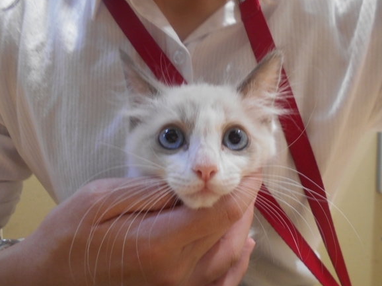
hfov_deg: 65.3
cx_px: 193
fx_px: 298
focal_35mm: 27
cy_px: 145
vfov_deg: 51.3
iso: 200
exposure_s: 1/30
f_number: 3.2
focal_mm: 4.6
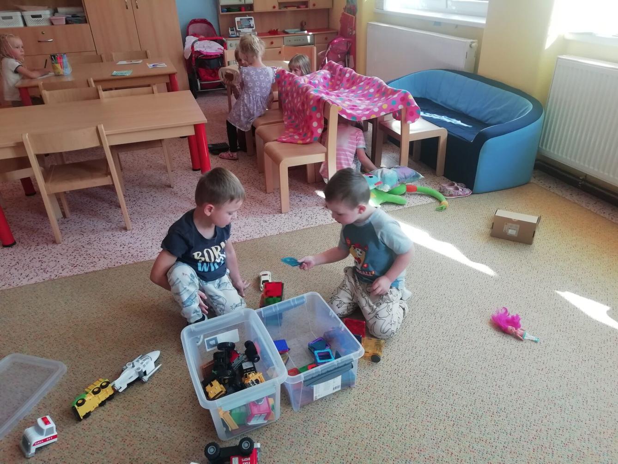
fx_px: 464
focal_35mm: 26
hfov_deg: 67.3
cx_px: 309
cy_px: 232
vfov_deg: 53.1
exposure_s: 1/60
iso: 80
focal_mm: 3.46
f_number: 2.2
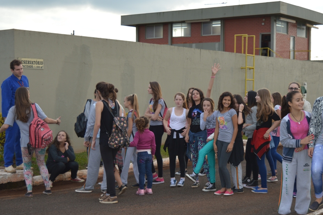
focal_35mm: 61
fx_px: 544
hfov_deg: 33.0
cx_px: 199
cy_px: 136
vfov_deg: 22.3
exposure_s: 1/125
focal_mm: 31
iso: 100
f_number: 4.2
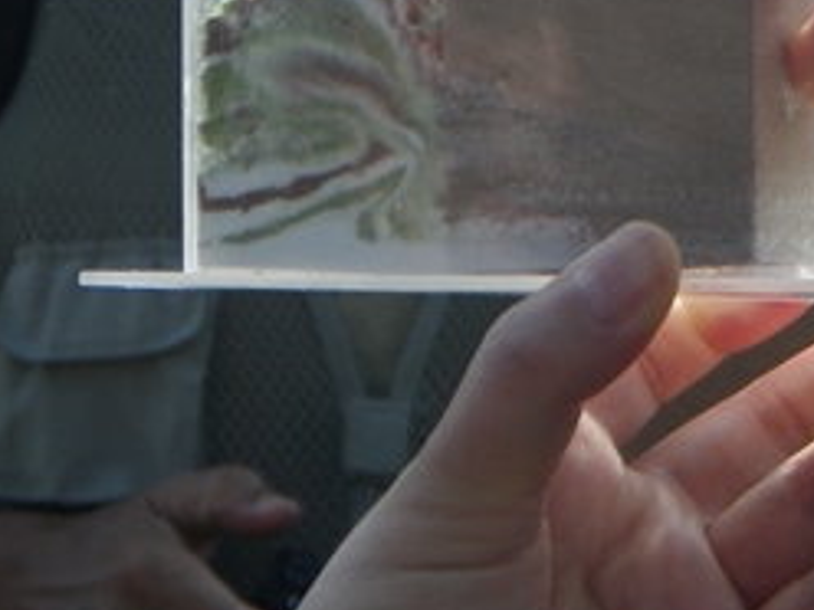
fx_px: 3998
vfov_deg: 8.7
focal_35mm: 170
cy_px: 82
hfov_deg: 11.6
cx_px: 722
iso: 80
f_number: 5
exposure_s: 1/400
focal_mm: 16.7
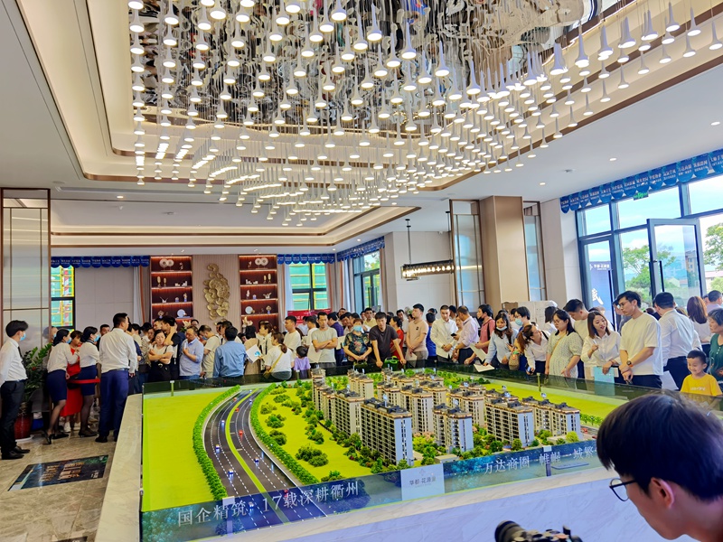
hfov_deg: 65.3
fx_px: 564
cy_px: 271
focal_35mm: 27
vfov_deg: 51.4
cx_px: 362
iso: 50
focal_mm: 6.71
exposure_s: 1/100
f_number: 1.9
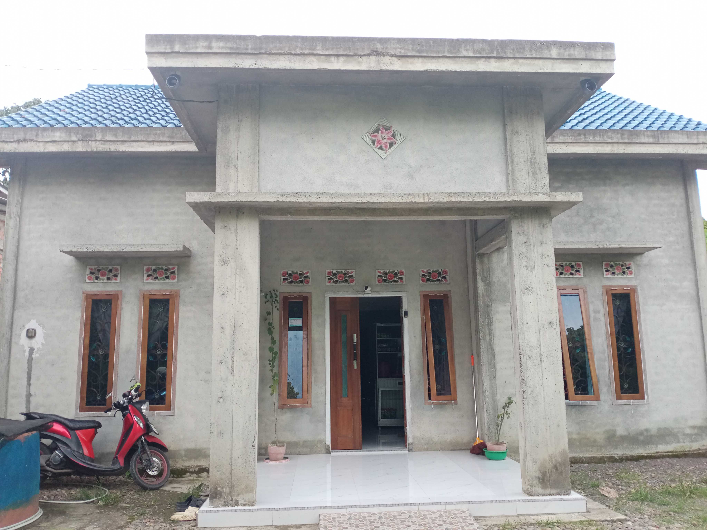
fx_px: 572
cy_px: 265
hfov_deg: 63.4
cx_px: 354
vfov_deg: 49.7
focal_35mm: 28
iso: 161
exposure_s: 1/100
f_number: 1.8
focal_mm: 4.05
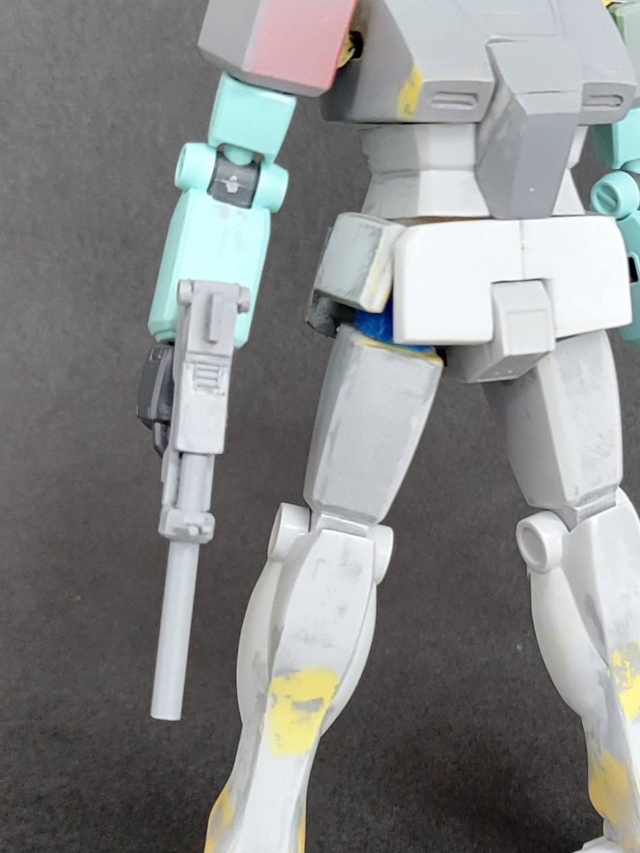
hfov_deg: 36.3
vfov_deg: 47.9
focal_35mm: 39
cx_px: 451
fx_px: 961
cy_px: 432
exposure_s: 1/50
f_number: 1.8
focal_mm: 5.4
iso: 250
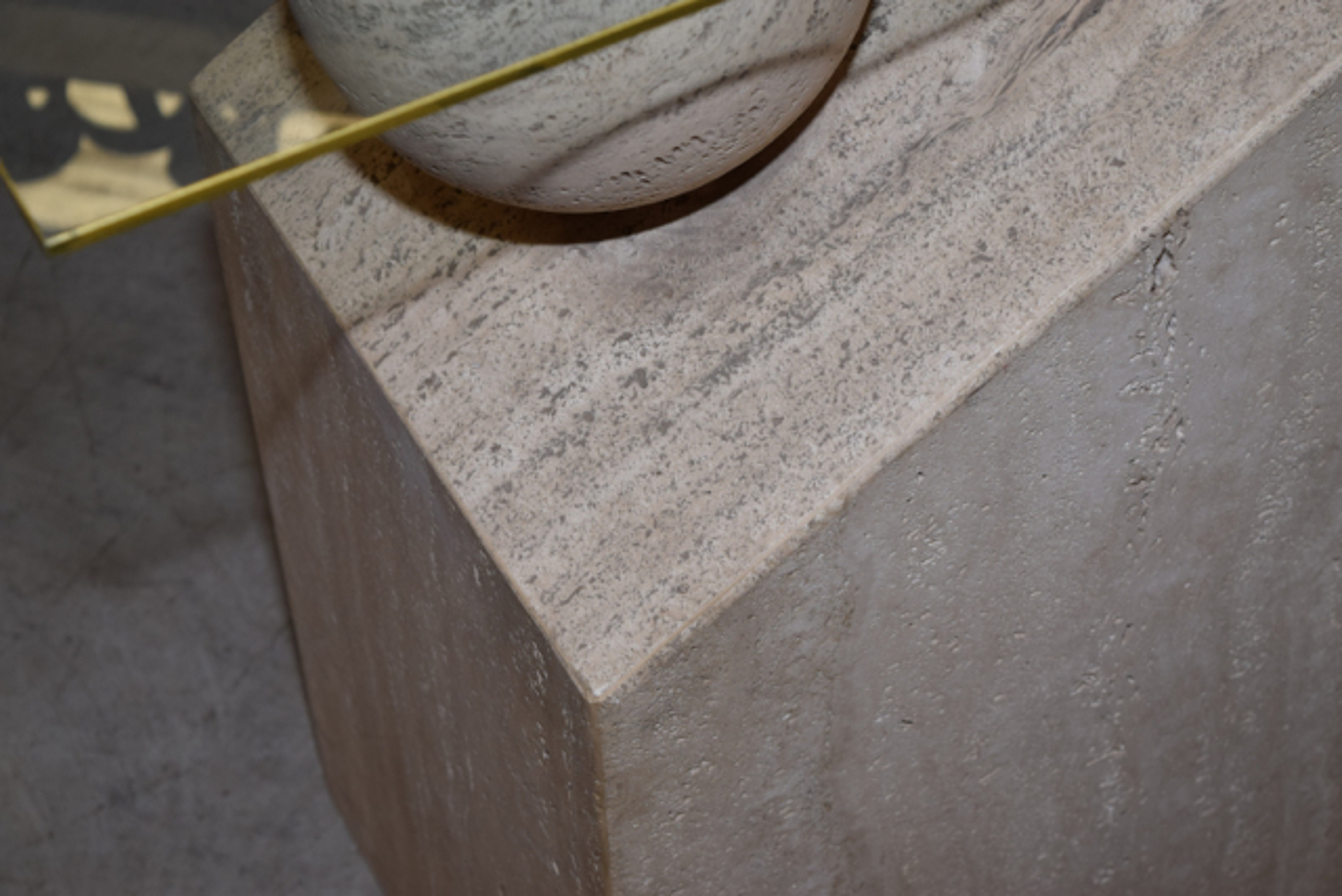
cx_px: 671
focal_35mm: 82
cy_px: 448
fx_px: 3076
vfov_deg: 16.6
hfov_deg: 24.6
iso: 400
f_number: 7.1
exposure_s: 1/125
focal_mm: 55
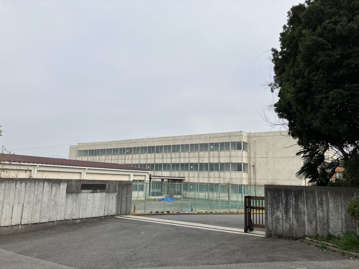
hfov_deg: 63.4
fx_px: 290
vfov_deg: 49.7
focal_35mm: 28
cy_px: 134
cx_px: 180
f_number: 1.8
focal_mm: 3.99
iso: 32
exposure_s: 1/1517
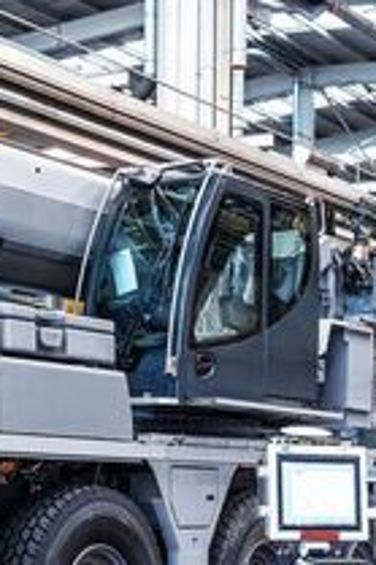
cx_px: 284
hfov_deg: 14.8
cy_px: 538
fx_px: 1444
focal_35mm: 92
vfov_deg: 21.5
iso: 800
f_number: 6.3
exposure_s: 1/25
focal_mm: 32
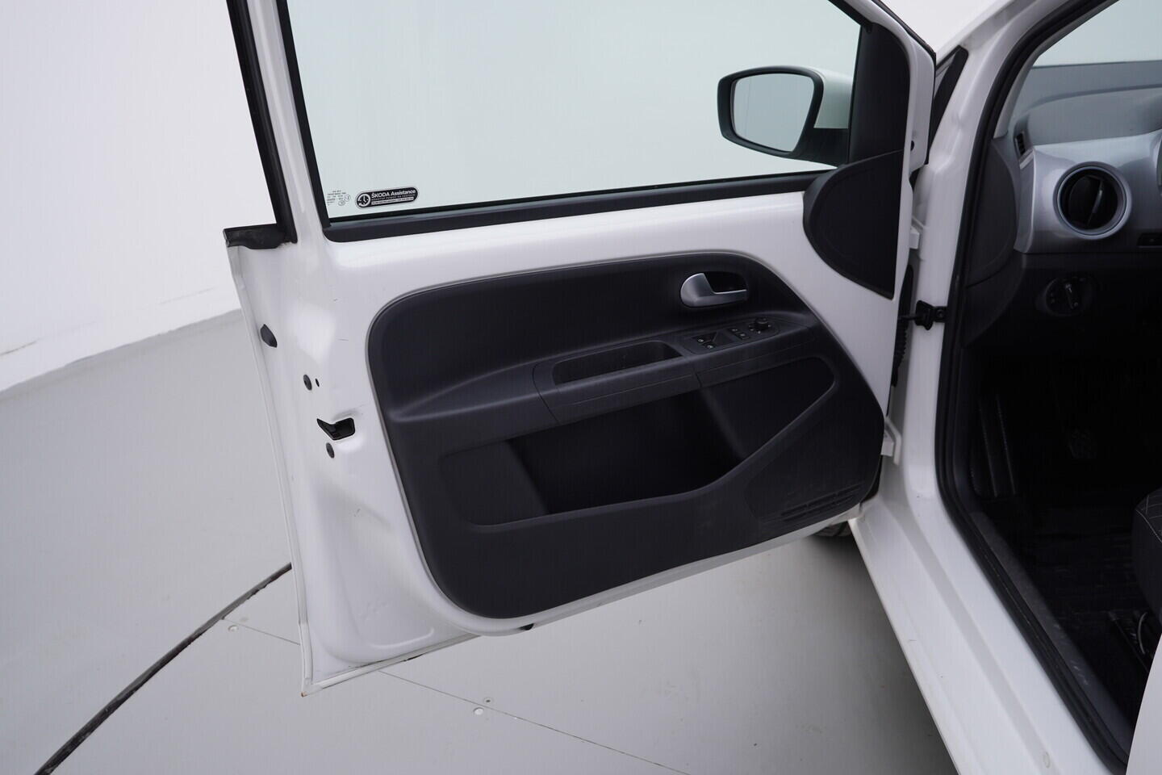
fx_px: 1162
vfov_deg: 36.9
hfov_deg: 53.1
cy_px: 388
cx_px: 581
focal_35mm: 36
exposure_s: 1/80
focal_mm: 24
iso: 125
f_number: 4
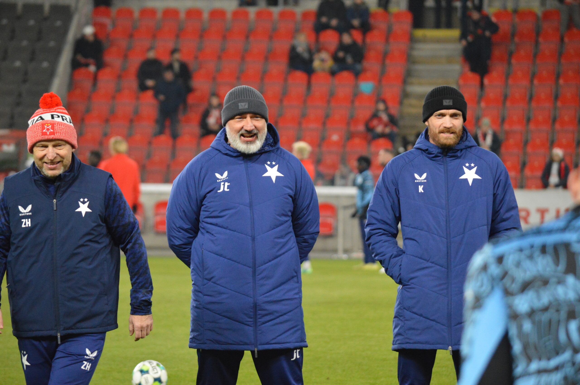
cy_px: 192
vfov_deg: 5.4
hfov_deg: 8.1
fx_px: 4105
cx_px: 290
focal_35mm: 255
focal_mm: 170
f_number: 5
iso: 3200
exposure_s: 1/640
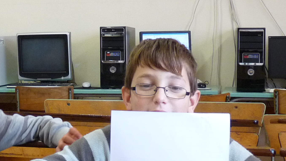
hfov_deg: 25.0
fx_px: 637
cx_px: 75
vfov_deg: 14.4
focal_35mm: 84
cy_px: 59
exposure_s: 1/30
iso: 250
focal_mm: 5.1
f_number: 2.8
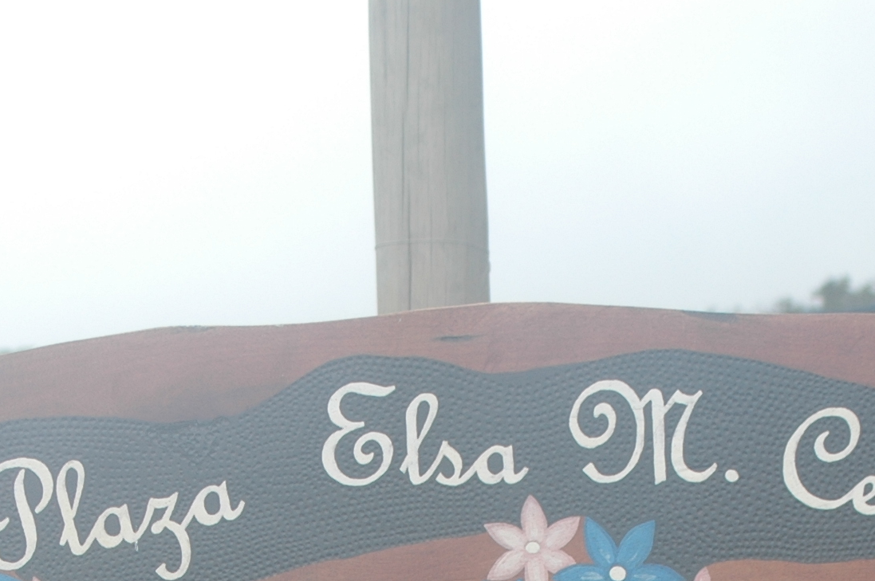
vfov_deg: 7.5
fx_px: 4395
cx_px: 480
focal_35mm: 181
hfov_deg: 11.4
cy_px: 787
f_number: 7.1
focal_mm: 44
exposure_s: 1/200
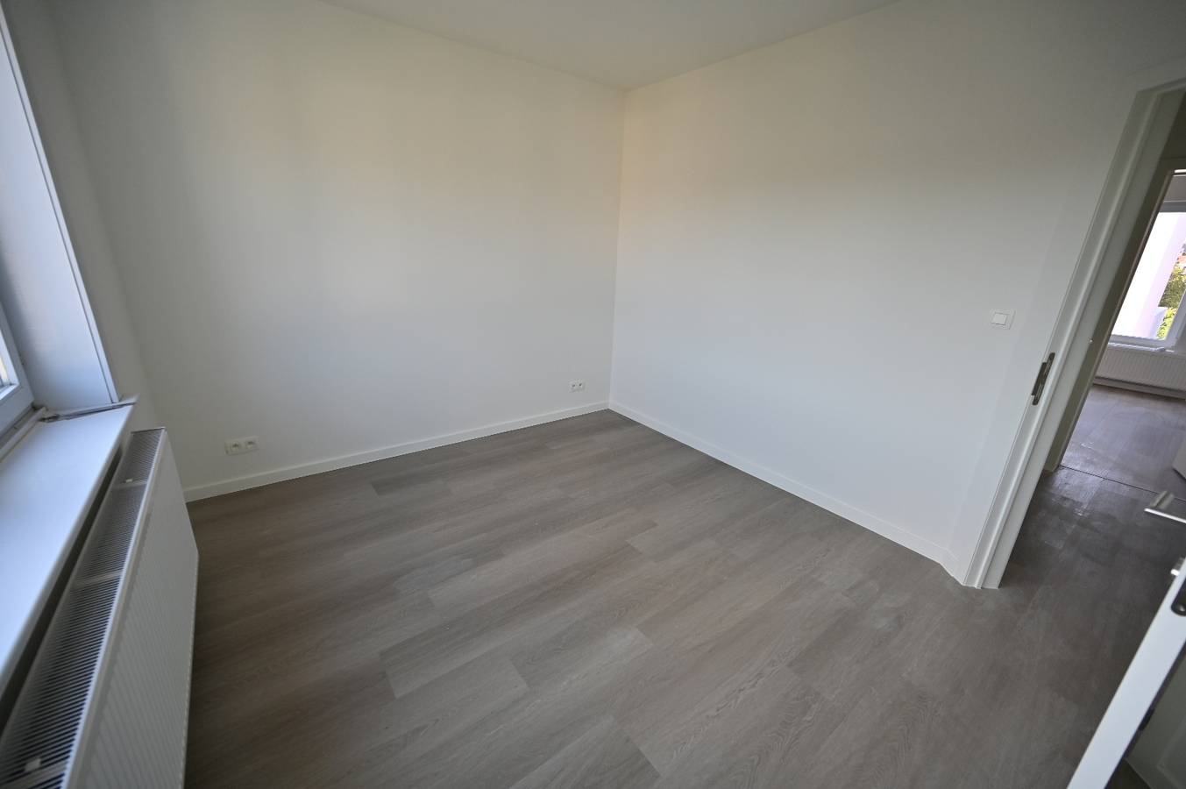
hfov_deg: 104.3
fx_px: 461
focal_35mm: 14
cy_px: 394
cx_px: 593
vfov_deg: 81.1
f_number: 4
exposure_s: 1/250
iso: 320
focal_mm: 14
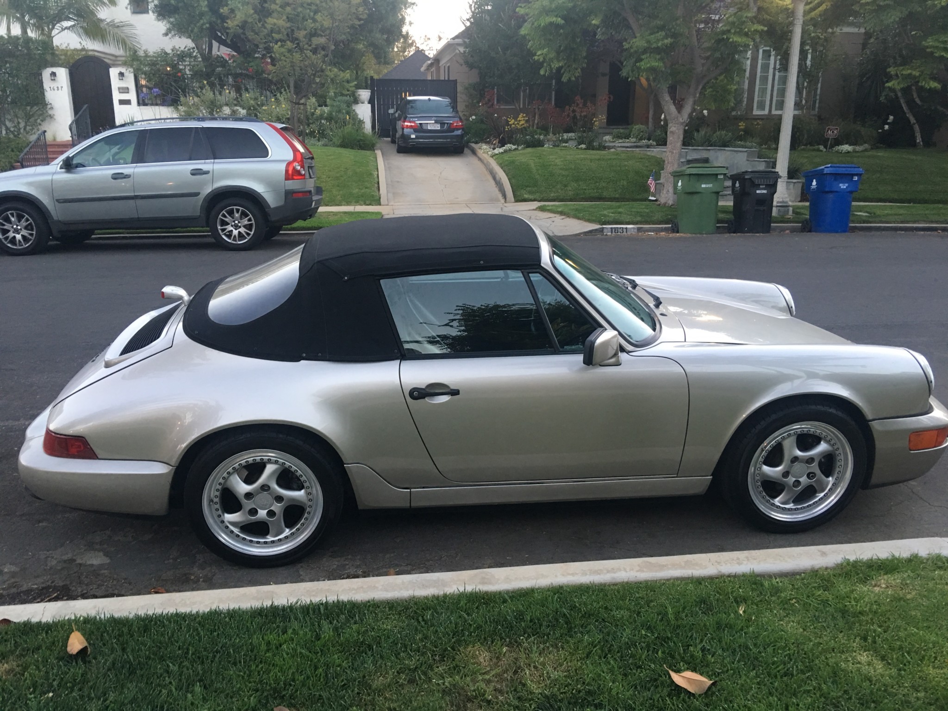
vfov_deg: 48.2
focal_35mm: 29
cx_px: 474
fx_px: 794
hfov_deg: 61.7
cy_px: 356
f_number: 2.2
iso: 40
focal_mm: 4.15
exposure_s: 1/15
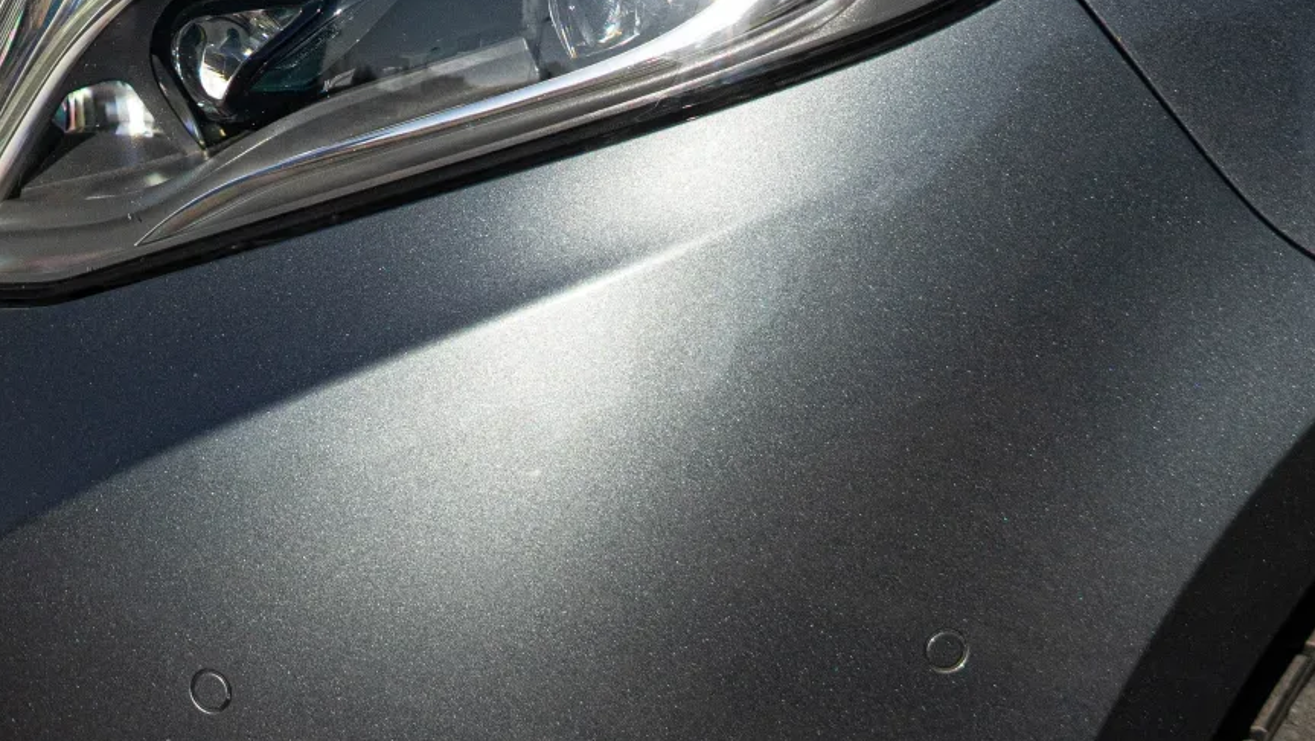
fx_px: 6906
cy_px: -203
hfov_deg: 10.8
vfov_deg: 6.1
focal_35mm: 198
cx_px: 219
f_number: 2.8
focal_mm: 85
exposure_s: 1/5000
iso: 640
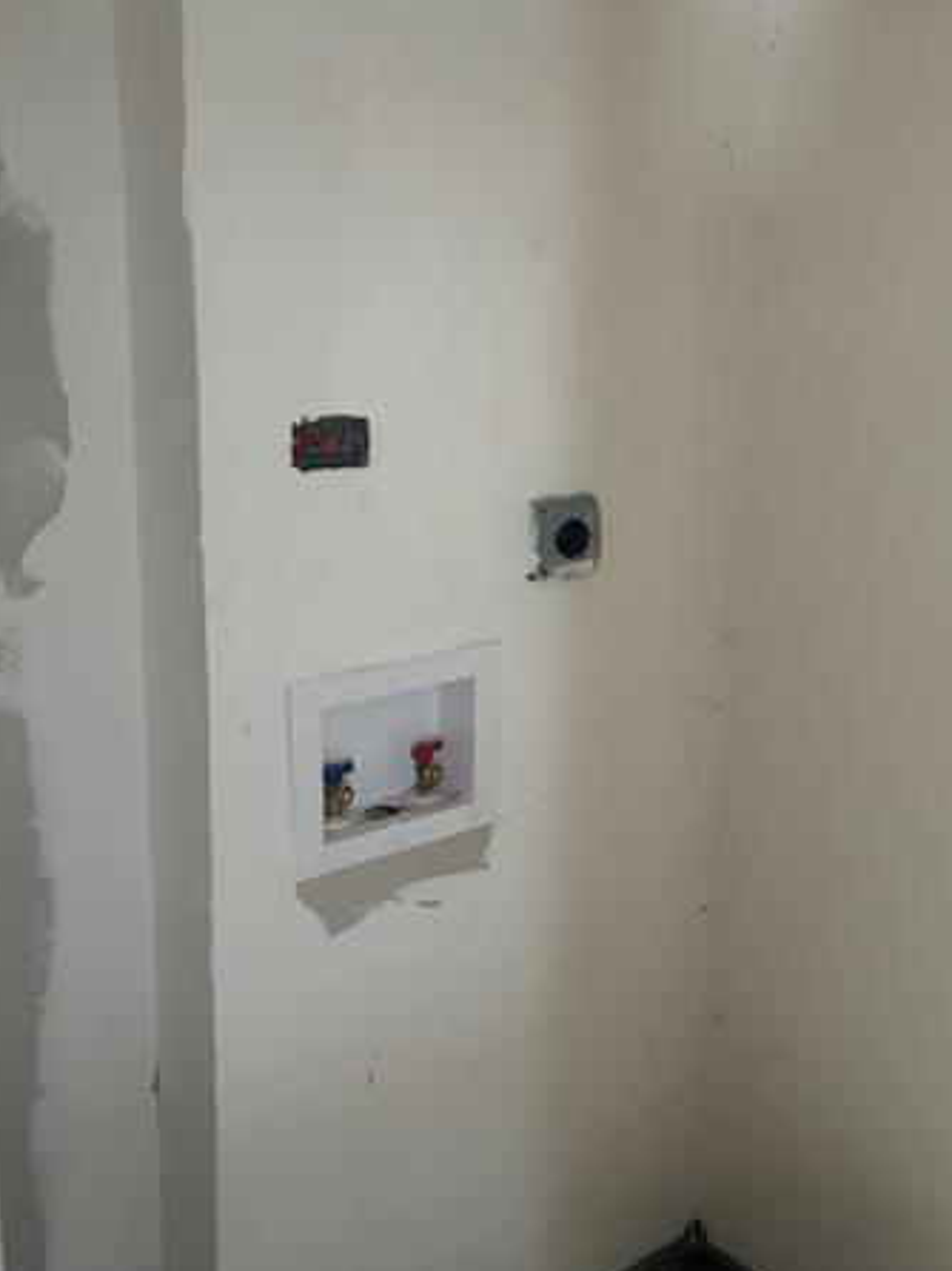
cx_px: 619
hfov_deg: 40.3
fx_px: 1285
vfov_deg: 52.6
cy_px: 570
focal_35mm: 35
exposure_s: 1/53
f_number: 1.5
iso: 500
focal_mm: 5.7
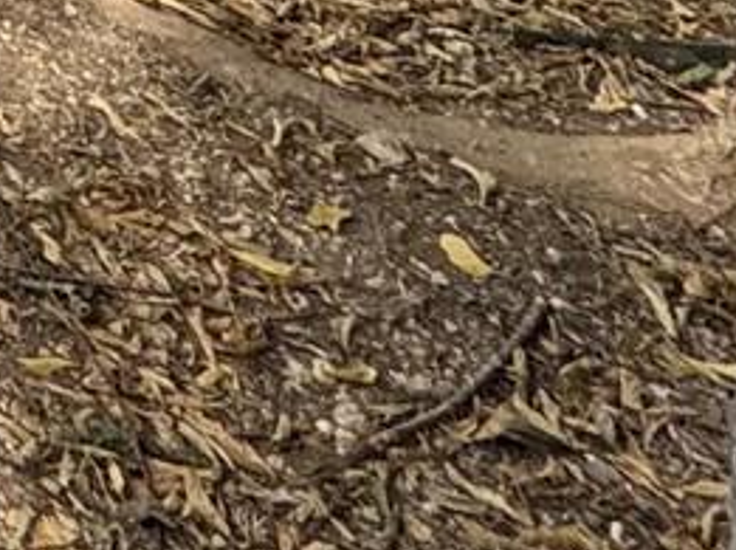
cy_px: -1419
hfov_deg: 11.7
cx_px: -1351
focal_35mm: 110
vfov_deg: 8.9
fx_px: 2336
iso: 50
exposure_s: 1/1420
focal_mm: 2.22
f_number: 2.2
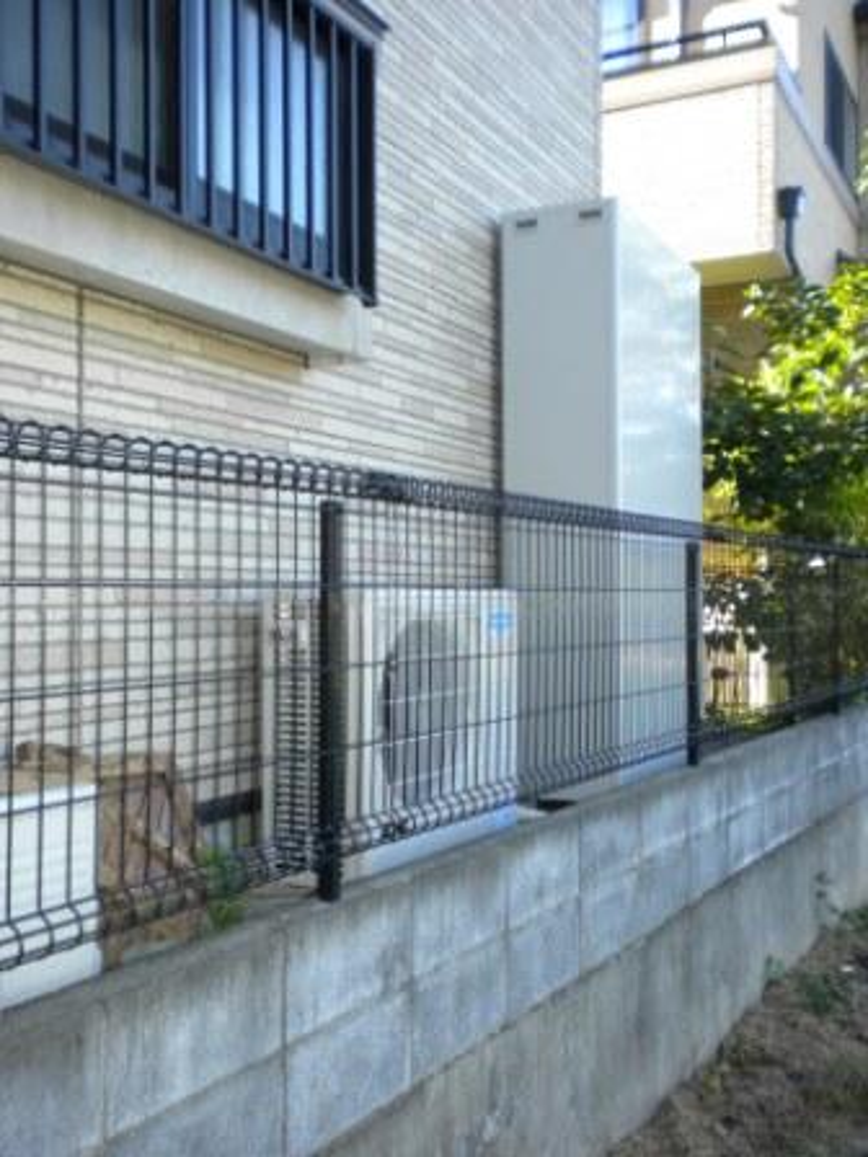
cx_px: 434
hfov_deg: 40.7
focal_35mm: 35
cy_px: 578
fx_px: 1170
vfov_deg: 52.6
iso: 113
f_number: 3.1
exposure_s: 1/141
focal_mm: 6.3
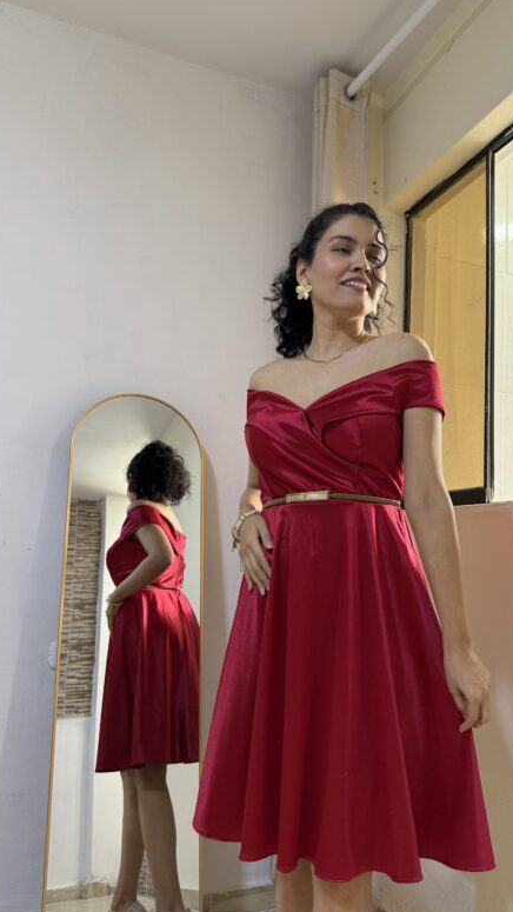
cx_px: 288
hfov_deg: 42.8
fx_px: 653
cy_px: 467
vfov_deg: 69.8
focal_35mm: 27
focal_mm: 6.76
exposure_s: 1/98
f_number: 1.78
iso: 200
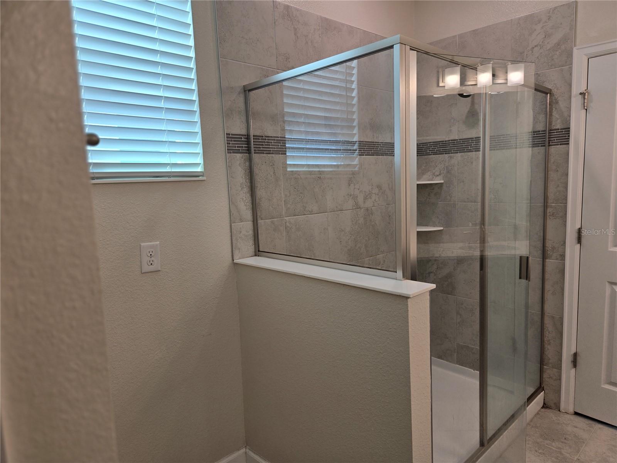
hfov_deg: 73.9
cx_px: 308
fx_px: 410
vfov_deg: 58.9
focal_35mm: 23
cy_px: 232
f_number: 1.8
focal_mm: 5.4
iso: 50
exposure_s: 1/120
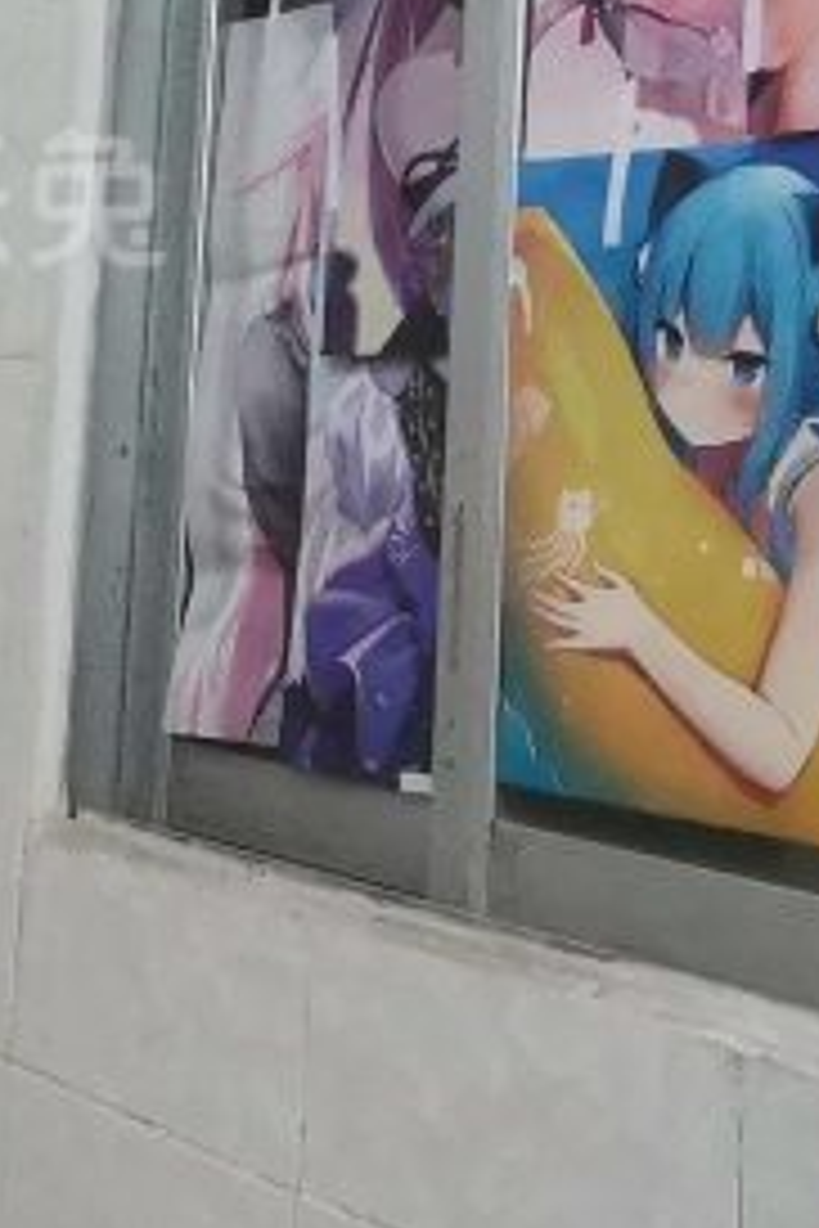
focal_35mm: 70
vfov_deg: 27.9
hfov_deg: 18.3
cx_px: -194
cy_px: 153
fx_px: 2389
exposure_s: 1/33.3
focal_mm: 1.78
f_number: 2.4
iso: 320
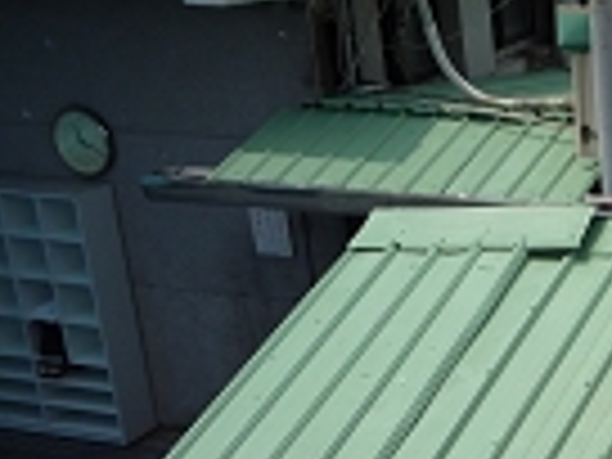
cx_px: 882
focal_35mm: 88
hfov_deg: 19.7
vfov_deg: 16.7
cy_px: 328
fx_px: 1556
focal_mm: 5.2
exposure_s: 1/400
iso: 100
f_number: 5.6
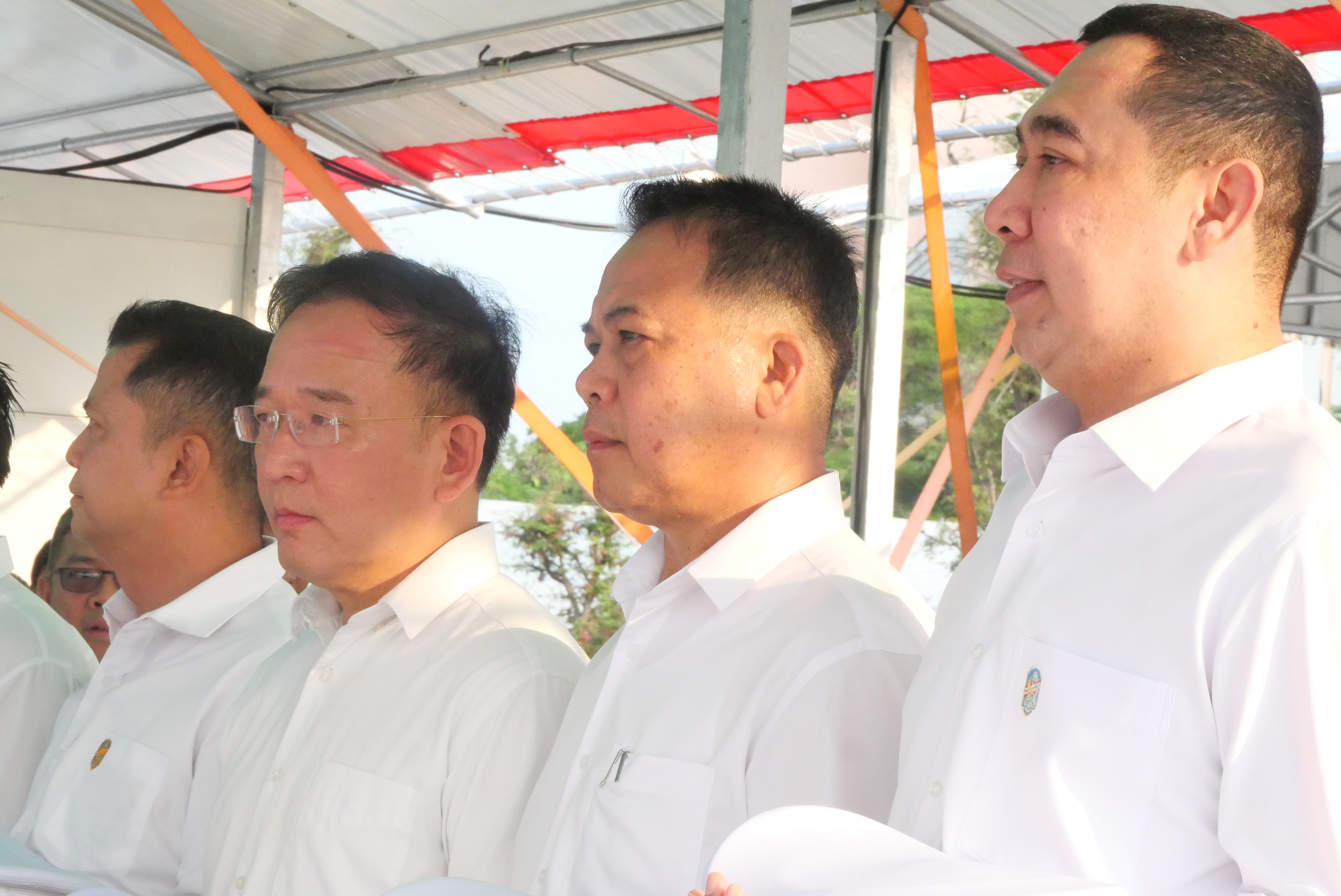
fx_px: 4622
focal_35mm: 124
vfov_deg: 11.1
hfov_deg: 16.5
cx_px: 670
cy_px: 448
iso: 4000
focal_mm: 60
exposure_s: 1/320
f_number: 16
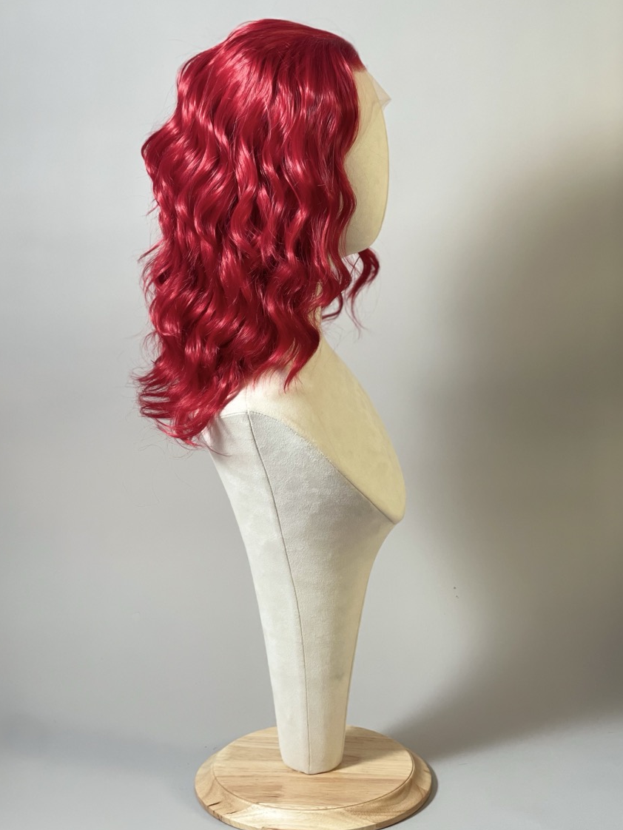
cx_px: 299
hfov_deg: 20.2
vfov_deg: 26.7
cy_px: 384
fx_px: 1751
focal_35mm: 73
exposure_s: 1/121
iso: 100
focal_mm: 7.5
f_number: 2.2
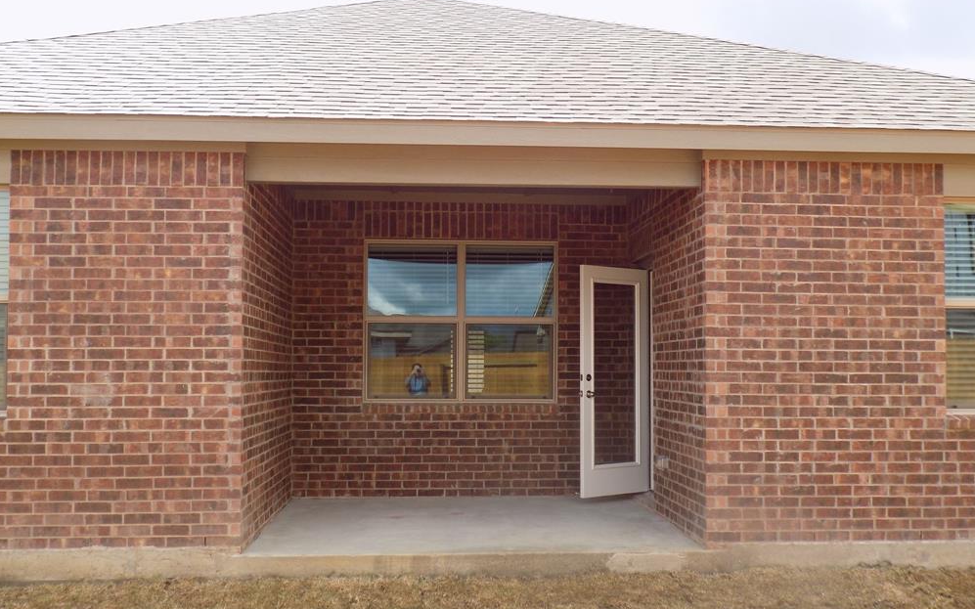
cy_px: 335
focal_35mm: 37
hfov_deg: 52.8
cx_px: 482
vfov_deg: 34.4
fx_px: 983
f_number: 3.4
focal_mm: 6.1
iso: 80
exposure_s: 1/320
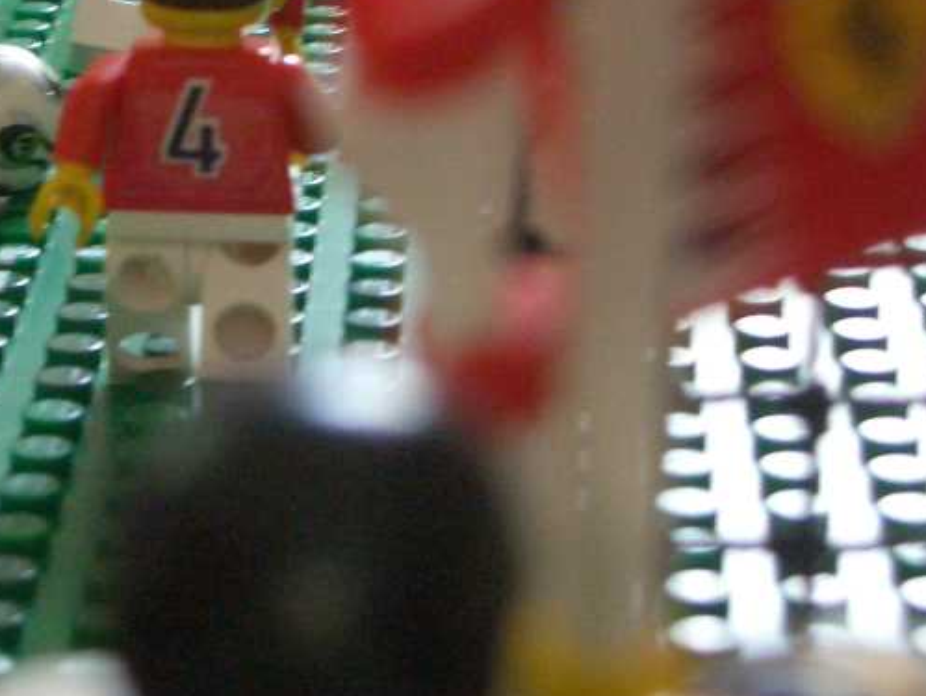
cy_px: 124
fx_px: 3828
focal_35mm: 143
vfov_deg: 10.4
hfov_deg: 13.6
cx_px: -13
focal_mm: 10.2
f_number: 3.5
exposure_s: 1/20
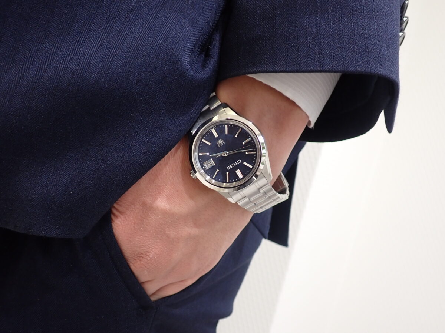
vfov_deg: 44.2
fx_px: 411
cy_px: 166
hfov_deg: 56.8
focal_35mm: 32
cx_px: 222
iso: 200
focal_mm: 5.79
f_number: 2.4
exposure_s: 1/40
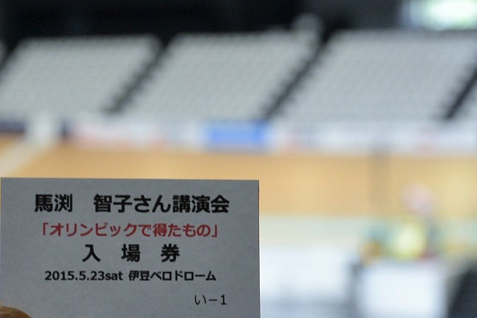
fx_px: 1086
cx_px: 239
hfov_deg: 24.8
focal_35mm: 82
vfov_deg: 16.6
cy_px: 157
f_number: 3.8
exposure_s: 1/60
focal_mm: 30
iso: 400
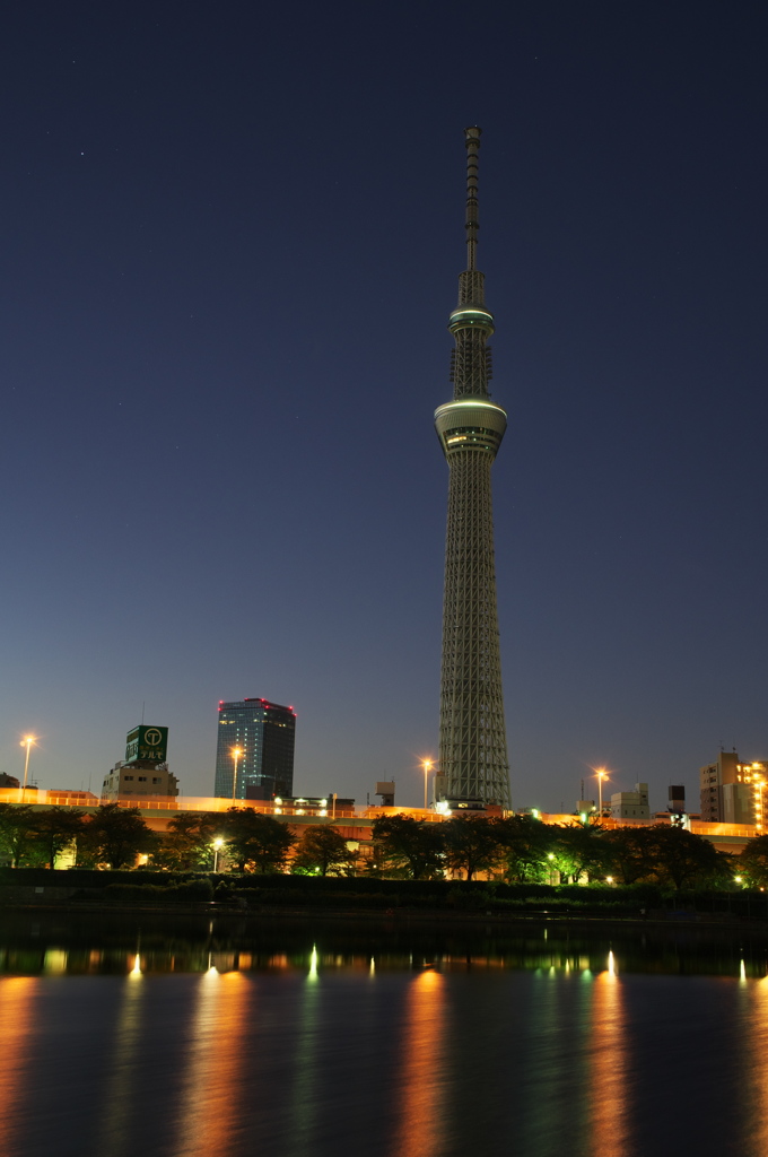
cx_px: 384
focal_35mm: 38
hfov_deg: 35.4
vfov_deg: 51.3
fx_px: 1203
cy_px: 578
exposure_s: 10
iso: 200
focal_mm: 25
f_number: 8
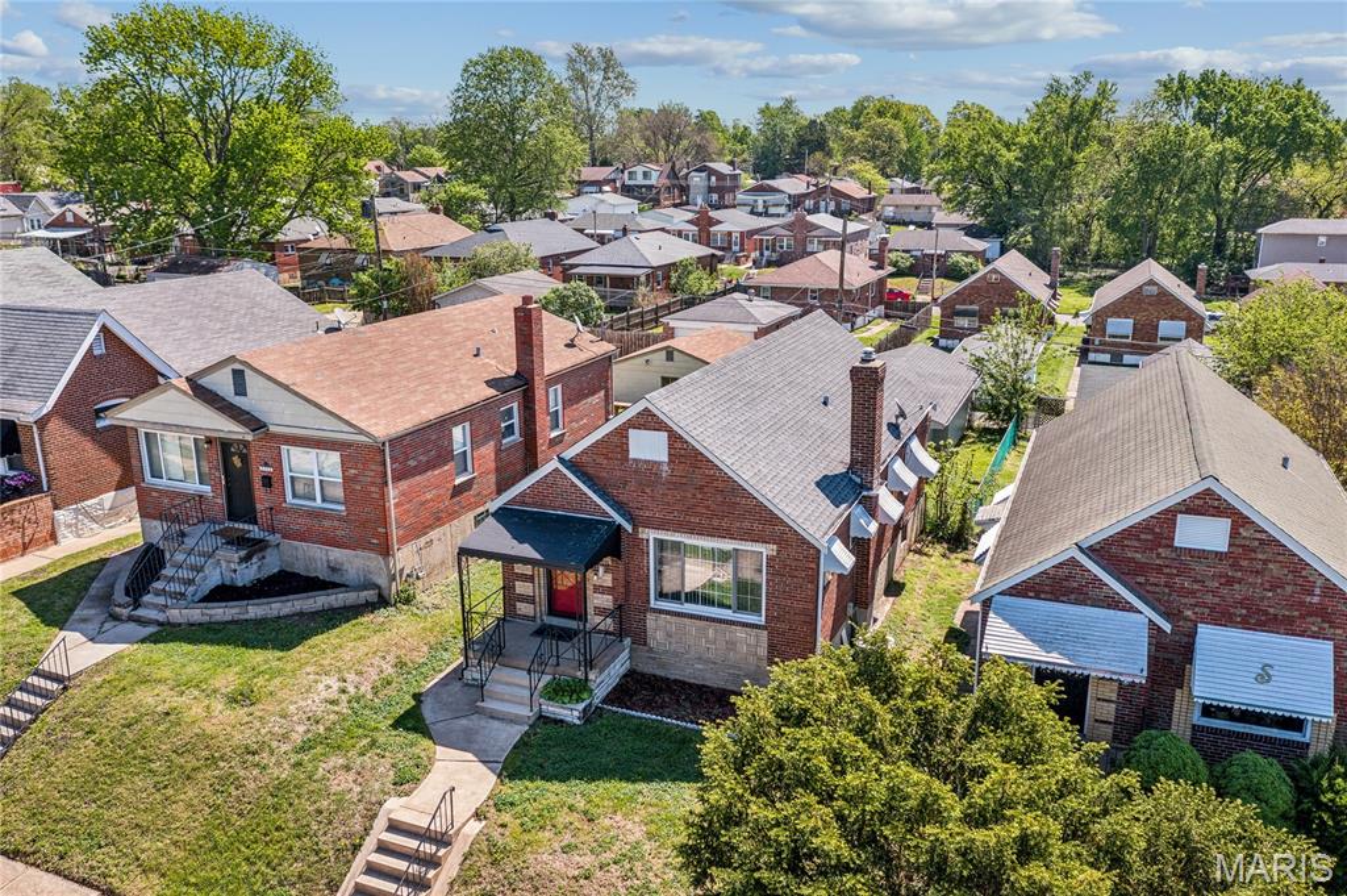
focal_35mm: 28
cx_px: 674
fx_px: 1047
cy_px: 448
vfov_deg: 46.3
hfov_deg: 65.5
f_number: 3.5
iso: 100
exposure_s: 1/50
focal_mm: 10.3
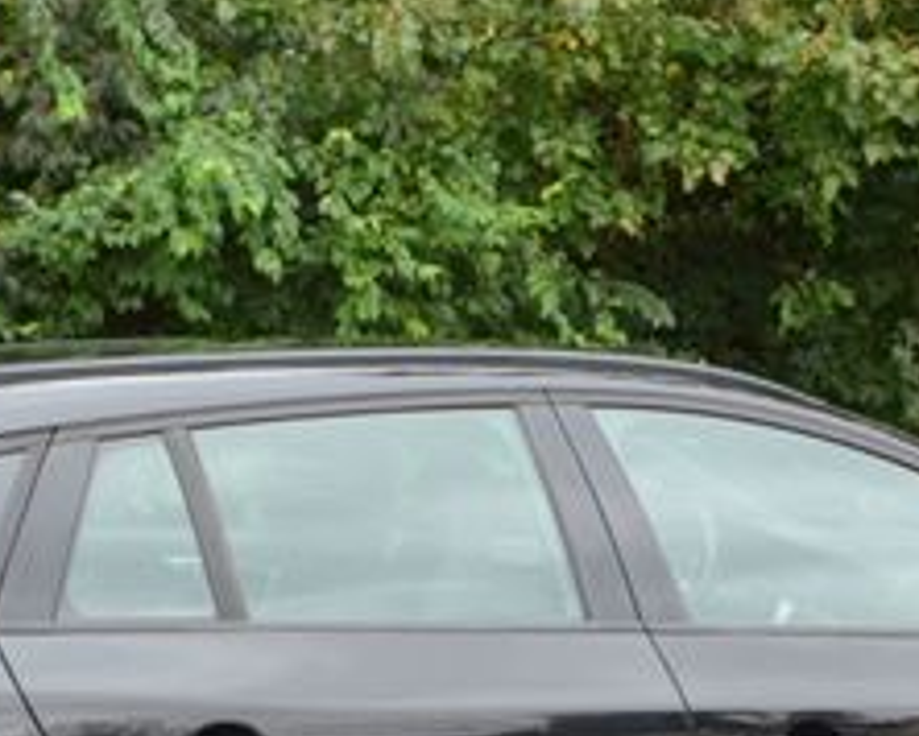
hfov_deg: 23.5
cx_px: 468
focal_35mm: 81
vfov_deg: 18.7
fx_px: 2205
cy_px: 662
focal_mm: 20
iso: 250
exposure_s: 1/125
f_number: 5.6
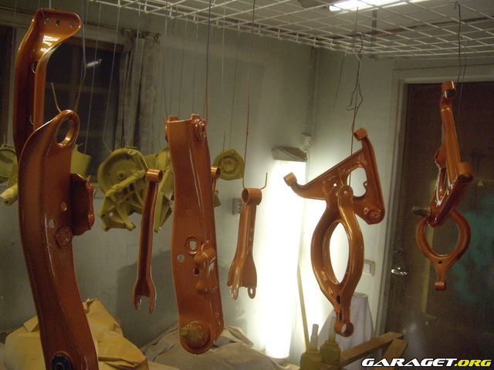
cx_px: 247
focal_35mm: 38
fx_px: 542
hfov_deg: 49.0
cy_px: 185
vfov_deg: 37.7
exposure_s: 1/125
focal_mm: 7.9
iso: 400
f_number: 2.8
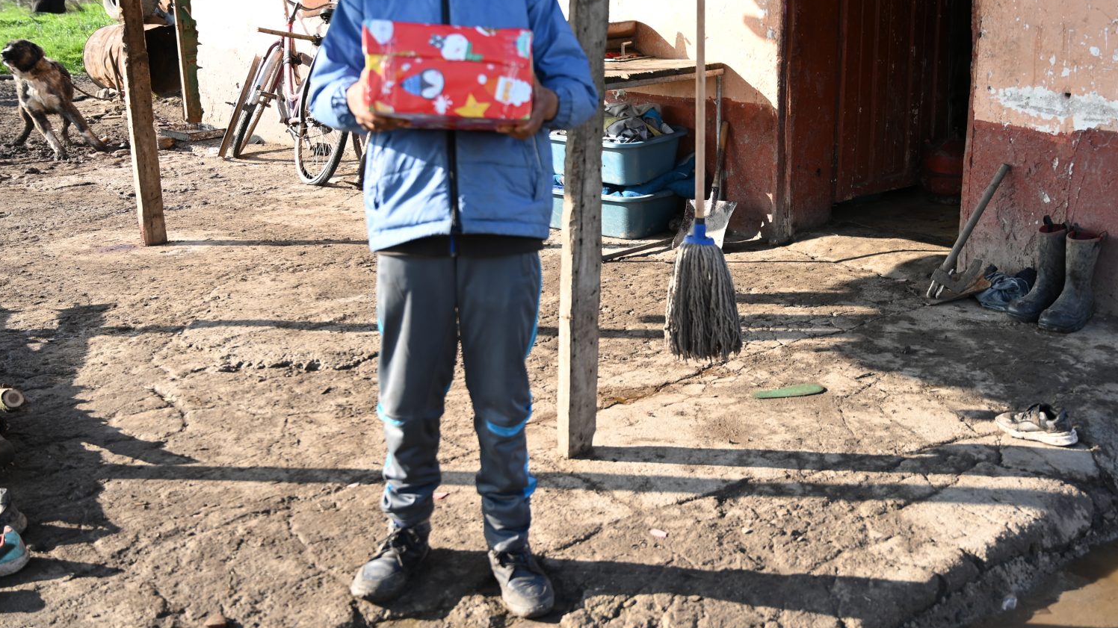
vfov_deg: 27.2
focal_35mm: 44
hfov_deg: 46.2
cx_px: 713
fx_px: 1294
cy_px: 227
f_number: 4
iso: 100
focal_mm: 32.5
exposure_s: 1/250
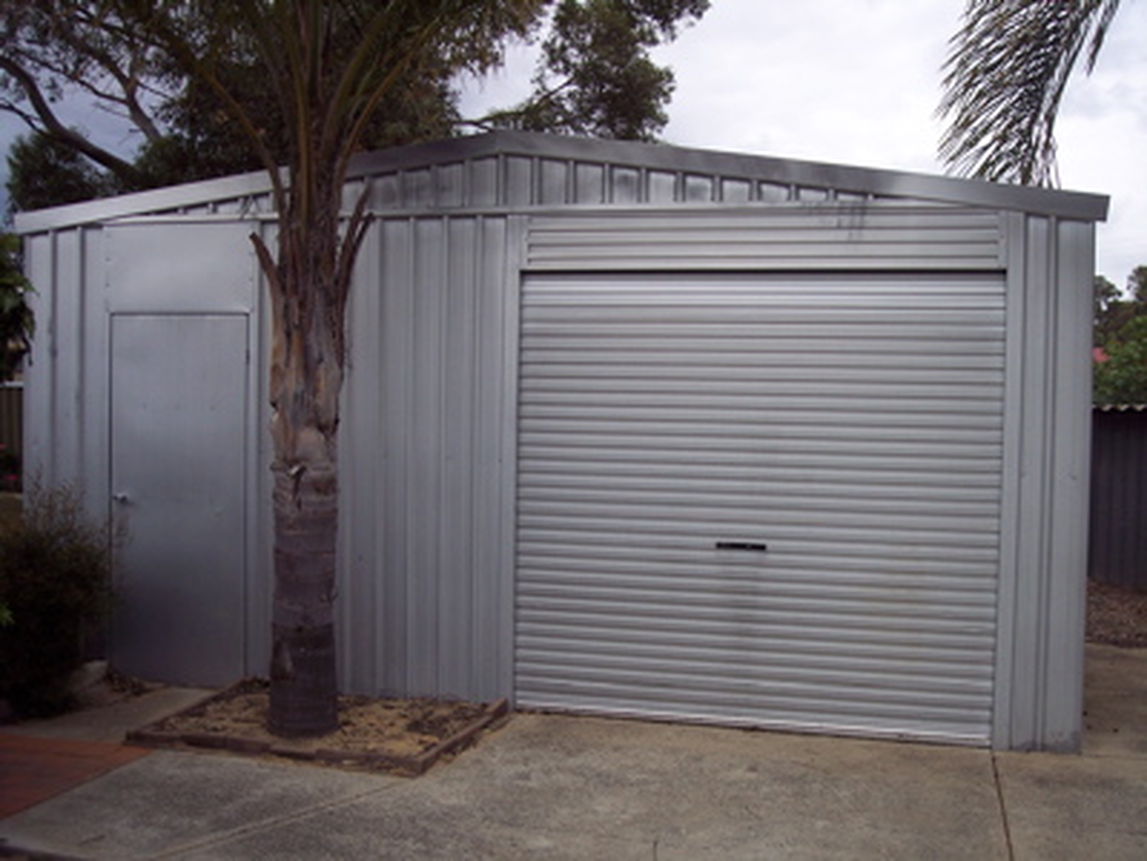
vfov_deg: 36.8
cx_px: 574
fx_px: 1292
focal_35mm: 39
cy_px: 430
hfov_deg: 47.9
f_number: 4
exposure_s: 1/500
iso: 100
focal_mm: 8
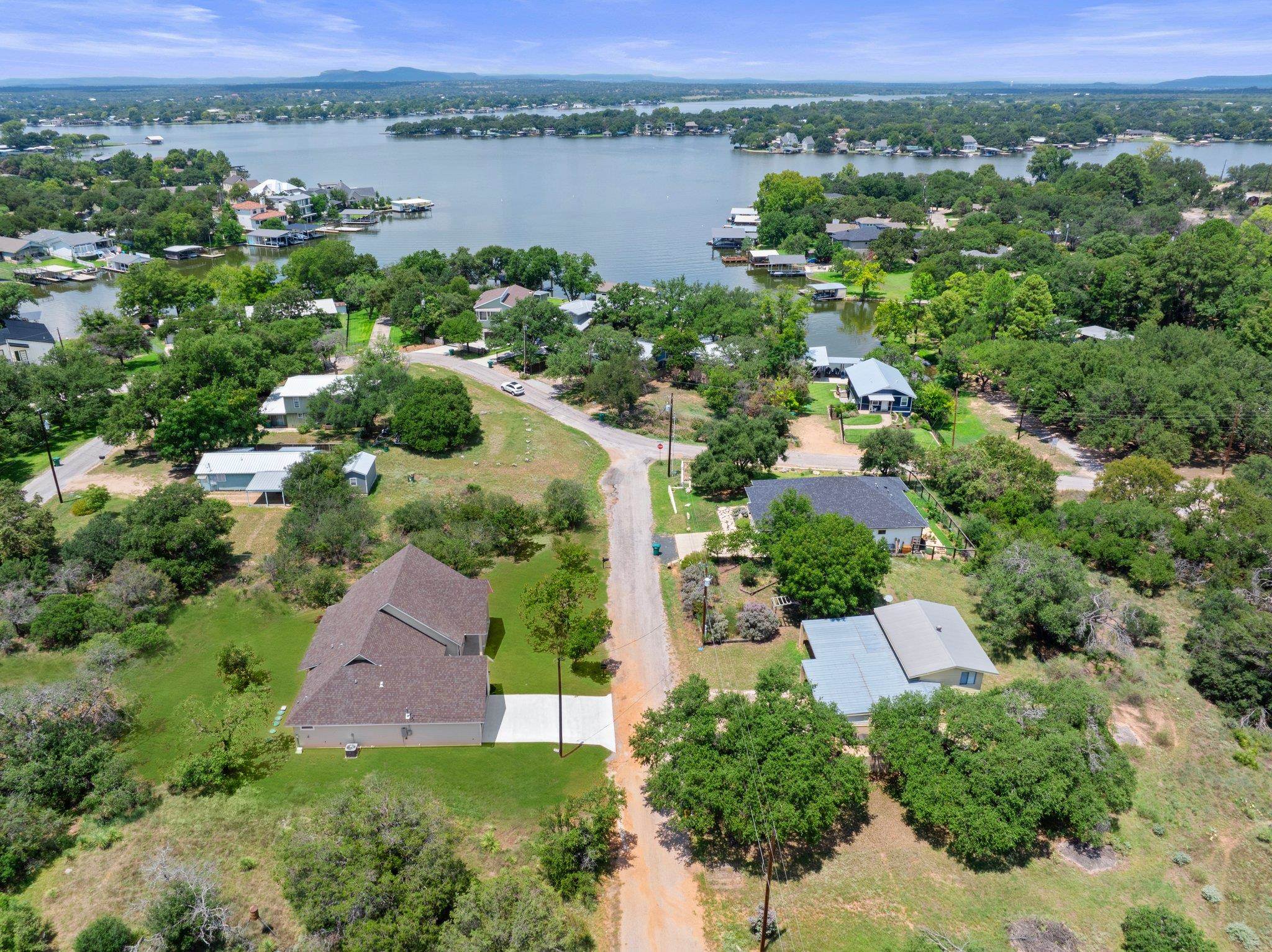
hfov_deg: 71.6
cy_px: 476
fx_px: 881
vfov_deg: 56.8
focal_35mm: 24
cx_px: 636
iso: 100
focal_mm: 12.29
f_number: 11
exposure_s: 1/80
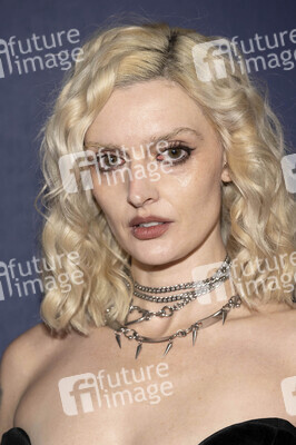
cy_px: 222
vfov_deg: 17.1
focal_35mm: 120
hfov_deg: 11.4
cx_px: 148
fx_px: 1482
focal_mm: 120
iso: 800
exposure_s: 1/200
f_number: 5
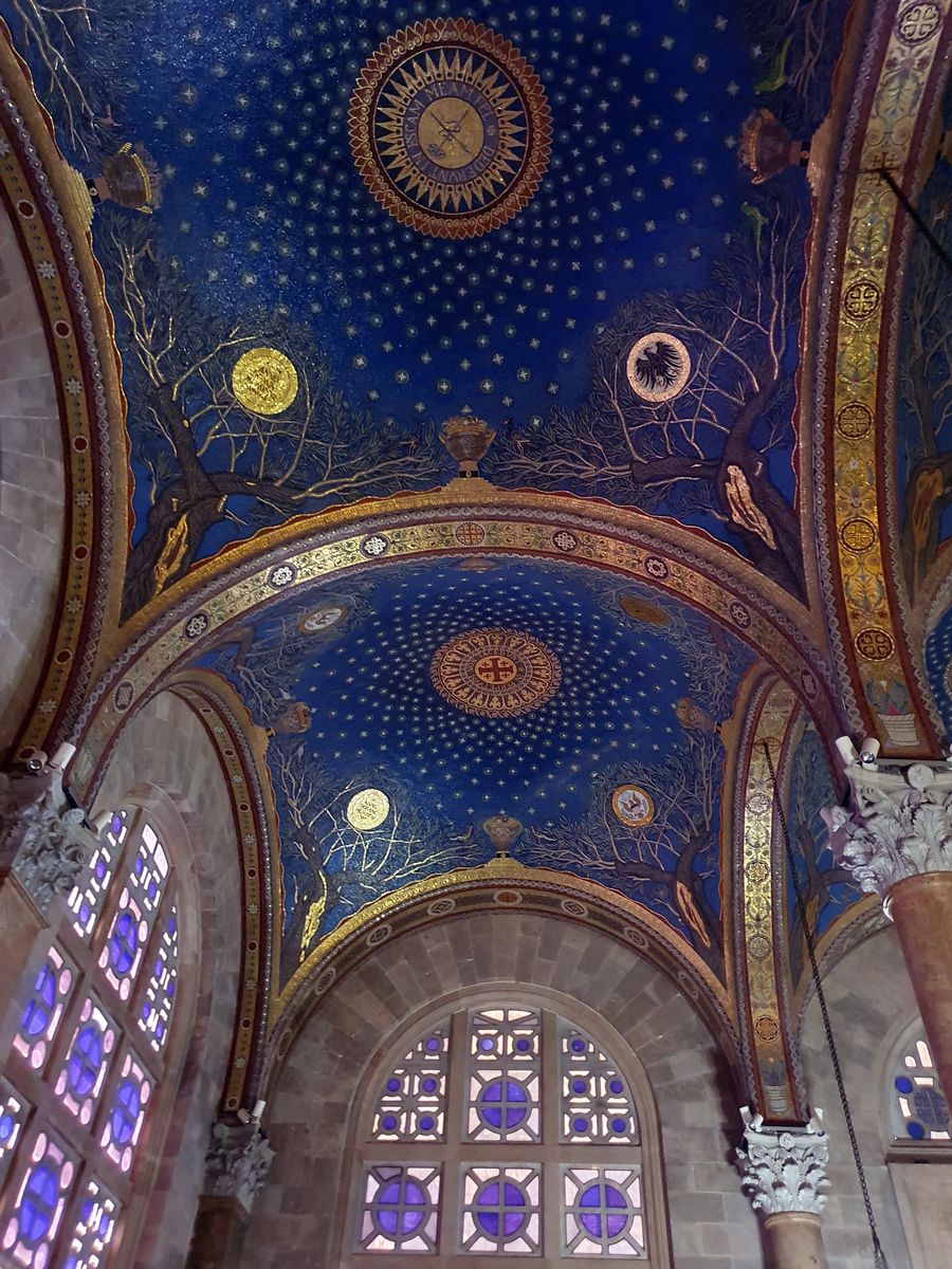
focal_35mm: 26
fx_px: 953
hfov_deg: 53.1
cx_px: 476
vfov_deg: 67.3
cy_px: 634
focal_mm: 4.32
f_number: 1.5
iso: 500
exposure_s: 1/11
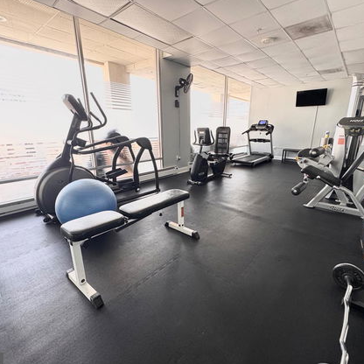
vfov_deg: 84.0
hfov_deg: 83.9
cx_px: 192
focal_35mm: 17
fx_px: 202
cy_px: 185
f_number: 2.2
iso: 125
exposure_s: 1/99
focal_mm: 2.22
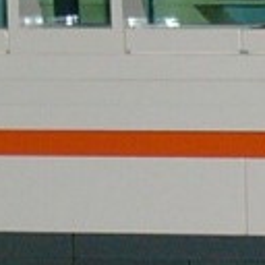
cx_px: 385
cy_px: 286
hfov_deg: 1.9
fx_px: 8012
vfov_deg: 1.9
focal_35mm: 925
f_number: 4.9
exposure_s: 1/60
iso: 100
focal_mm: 17.4
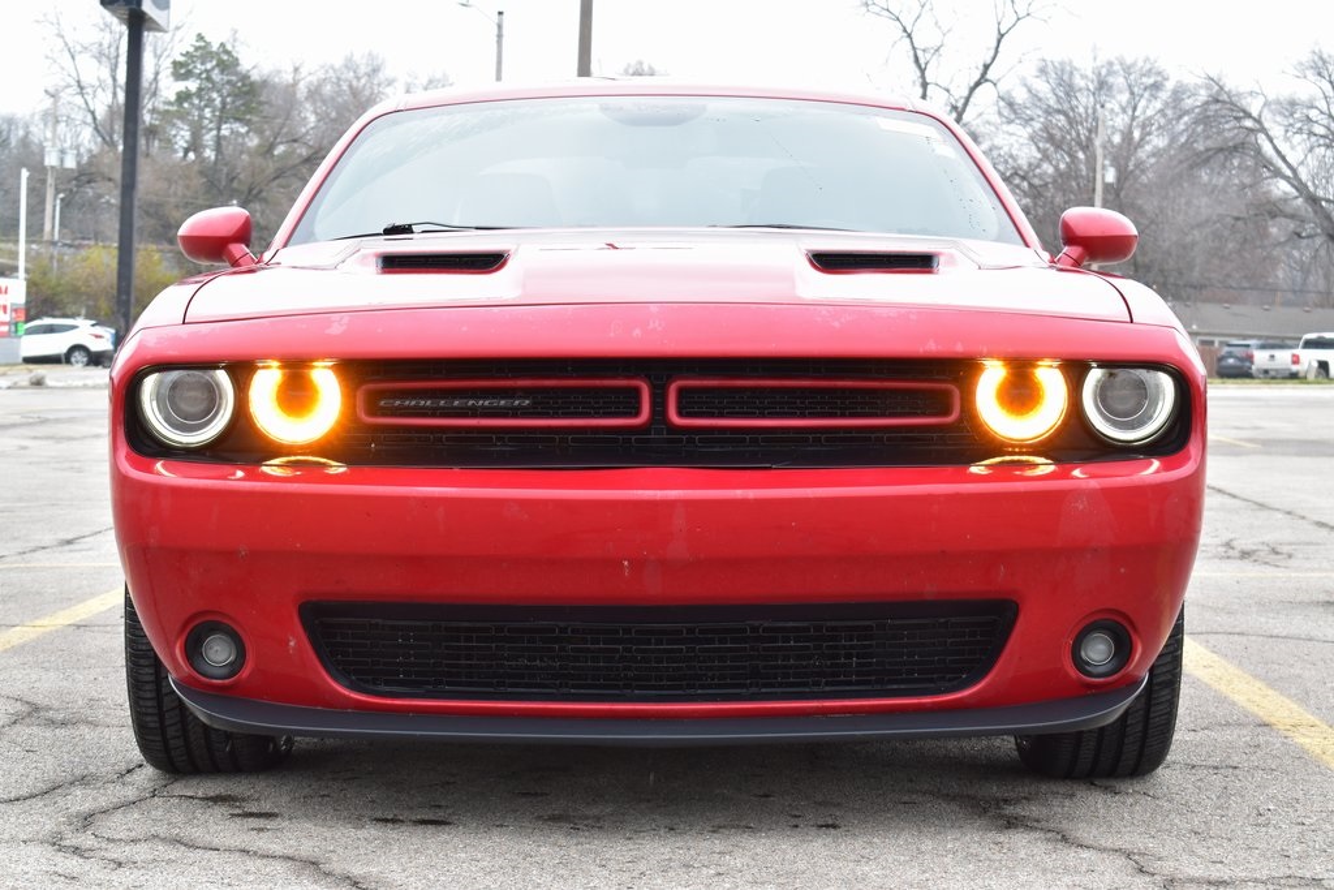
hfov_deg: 28.1
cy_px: 445
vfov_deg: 18.9
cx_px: 667
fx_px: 2668
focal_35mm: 72
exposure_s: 1/50
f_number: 8
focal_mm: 48
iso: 400
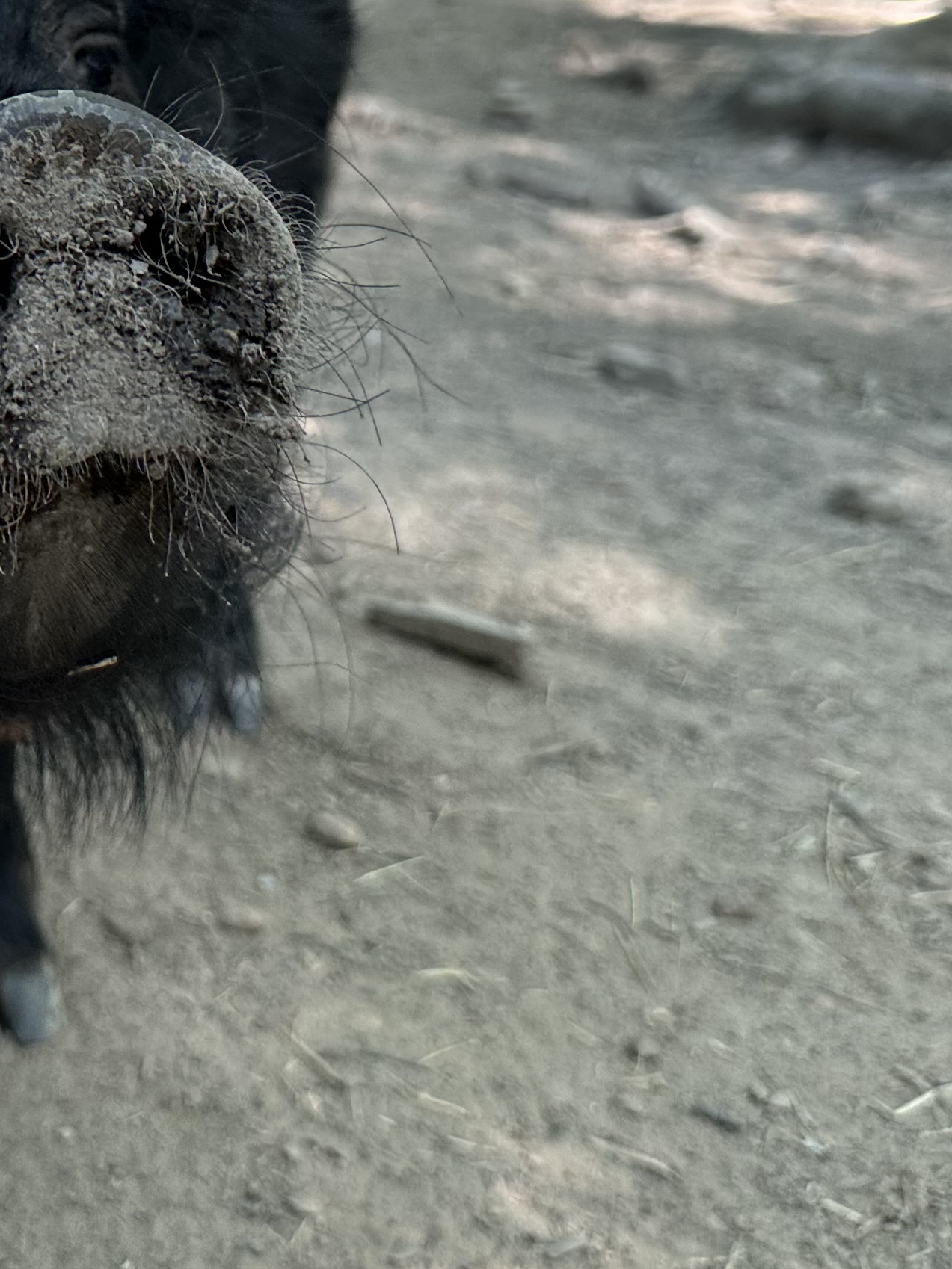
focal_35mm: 57
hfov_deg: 24.2
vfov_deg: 32.9
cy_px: 268
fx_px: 2091
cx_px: -50
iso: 100
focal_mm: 6.86
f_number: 1.78
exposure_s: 1/164
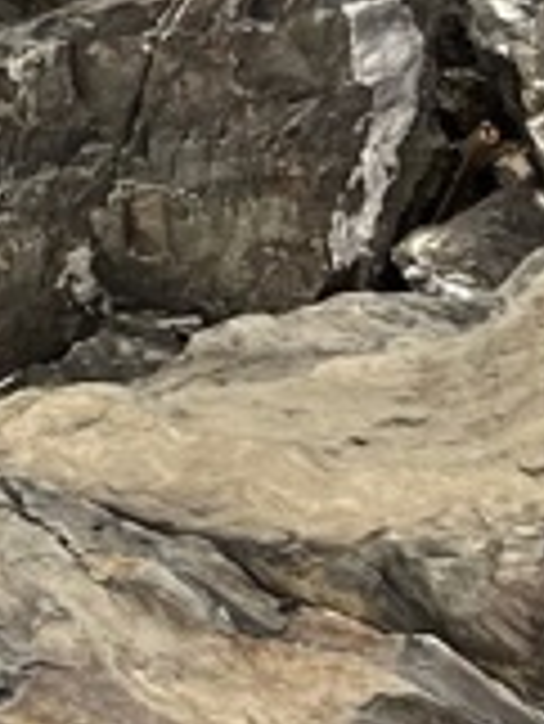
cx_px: -971
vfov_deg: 11.2
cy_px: -522
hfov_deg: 8.0
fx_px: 3453
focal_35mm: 165
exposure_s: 1/618
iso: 50
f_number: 1.6
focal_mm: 5.1
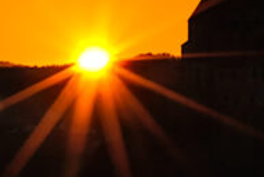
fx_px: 3625
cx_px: 347
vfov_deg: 2.8
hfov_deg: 4.2
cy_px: -84
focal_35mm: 494
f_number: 32
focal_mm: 105
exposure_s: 1/160
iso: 800
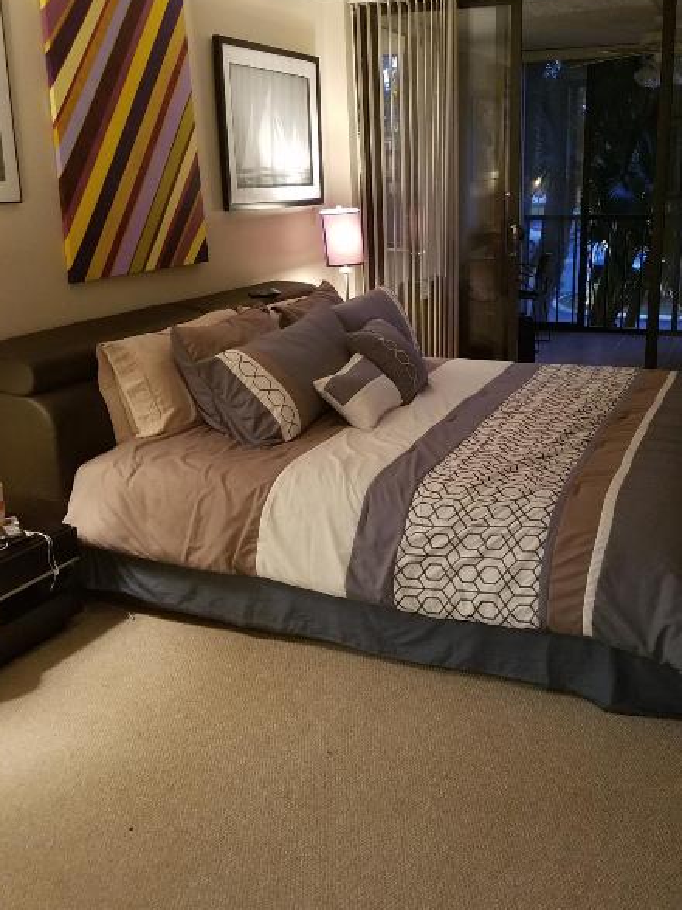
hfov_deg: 41.4
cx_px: 434
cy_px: 402
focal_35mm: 34
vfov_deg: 53.8
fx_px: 893
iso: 250
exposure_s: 1/10
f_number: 1.7
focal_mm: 4.2
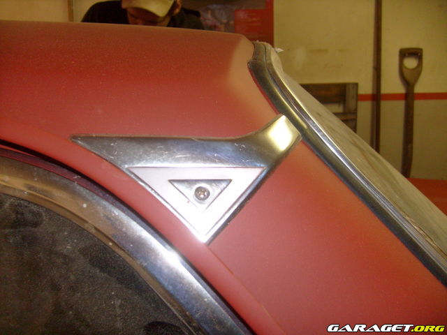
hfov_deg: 52.6
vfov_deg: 40.7
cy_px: 168
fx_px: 452
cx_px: 224
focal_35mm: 35
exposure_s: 1/45
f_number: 2.8
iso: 100
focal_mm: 5.8
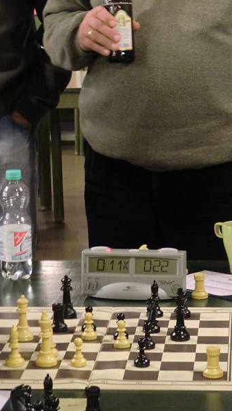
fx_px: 1421
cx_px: 108
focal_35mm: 130
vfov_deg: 16.5
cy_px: 206
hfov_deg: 9.3
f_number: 4.8
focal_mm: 16
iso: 400
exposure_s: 1/2.5
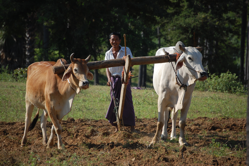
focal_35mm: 262
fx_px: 1814
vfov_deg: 5.2
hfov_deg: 7.9
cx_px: 124
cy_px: 83
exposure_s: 1/1600
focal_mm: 175
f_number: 5.6
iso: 400
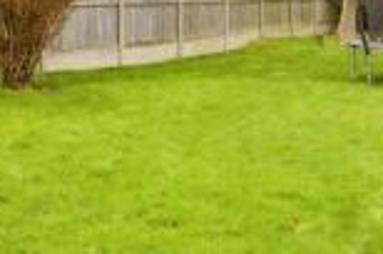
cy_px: 1
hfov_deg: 31.5
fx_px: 679
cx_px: 200
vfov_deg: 20.5
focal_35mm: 64
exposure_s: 1/125
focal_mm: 10
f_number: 8
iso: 400
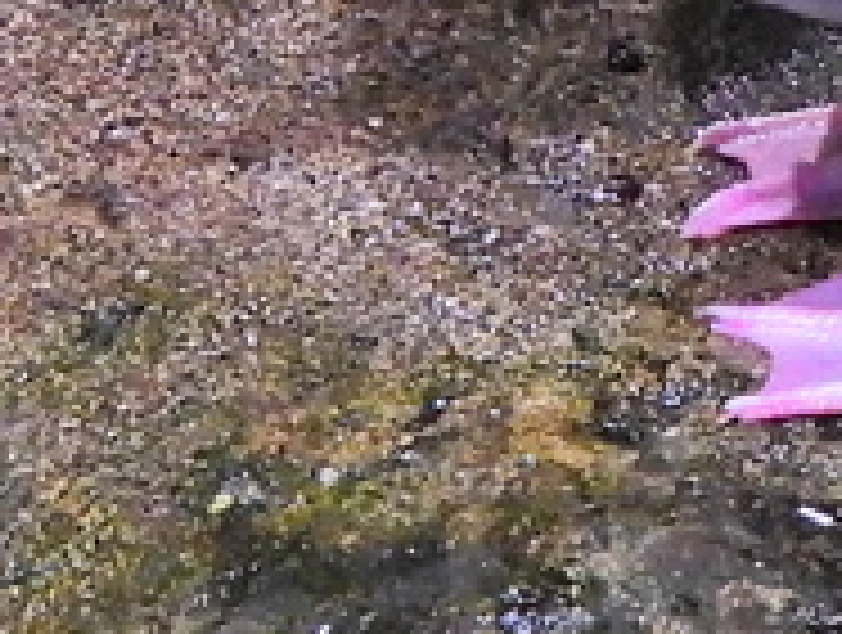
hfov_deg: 1.4
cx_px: 905
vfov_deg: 1.1
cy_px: -481
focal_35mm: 1366
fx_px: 33291
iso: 800
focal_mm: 35.7
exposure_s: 1/25
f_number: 4.5
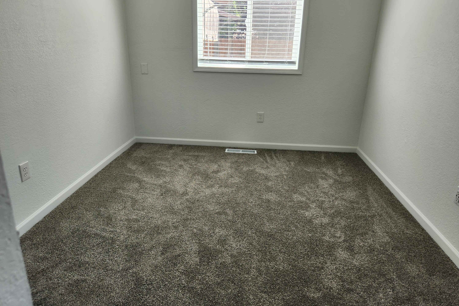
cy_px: 135
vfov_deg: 53.0
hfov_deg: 73.7
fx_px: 306
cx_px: 230
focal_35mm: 24
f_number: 1.8
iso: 80
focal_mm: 5.4
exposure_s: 1/180
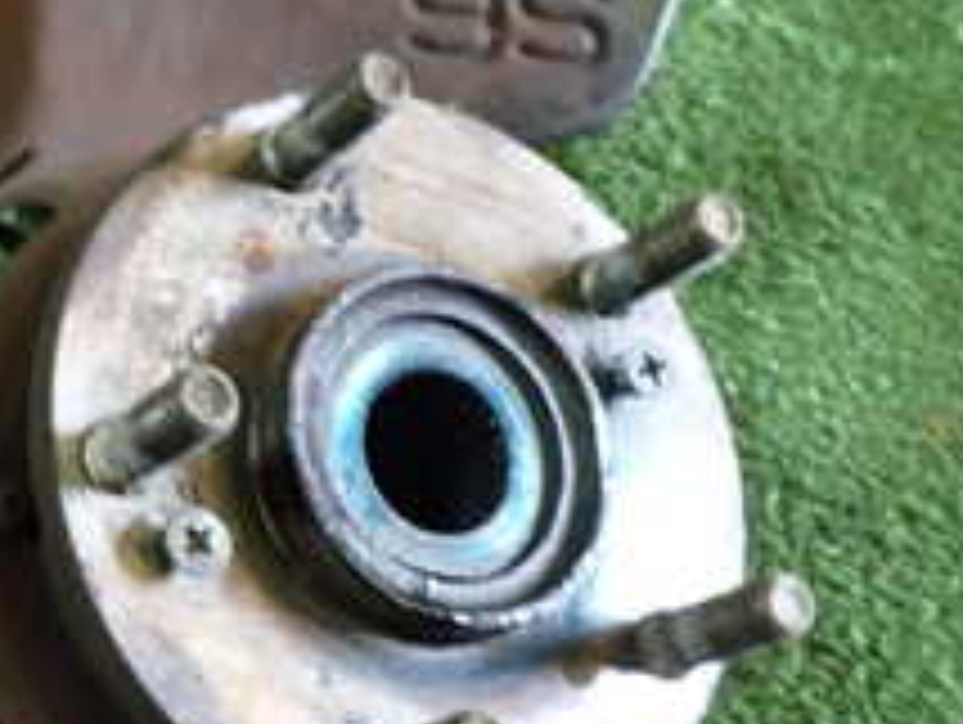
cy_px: 535
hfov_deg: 22.7
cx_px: 112
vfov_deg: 17.5
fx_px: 2339
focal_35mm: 84
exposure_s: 1/30
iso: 400
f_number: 2.3
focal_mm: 5.4
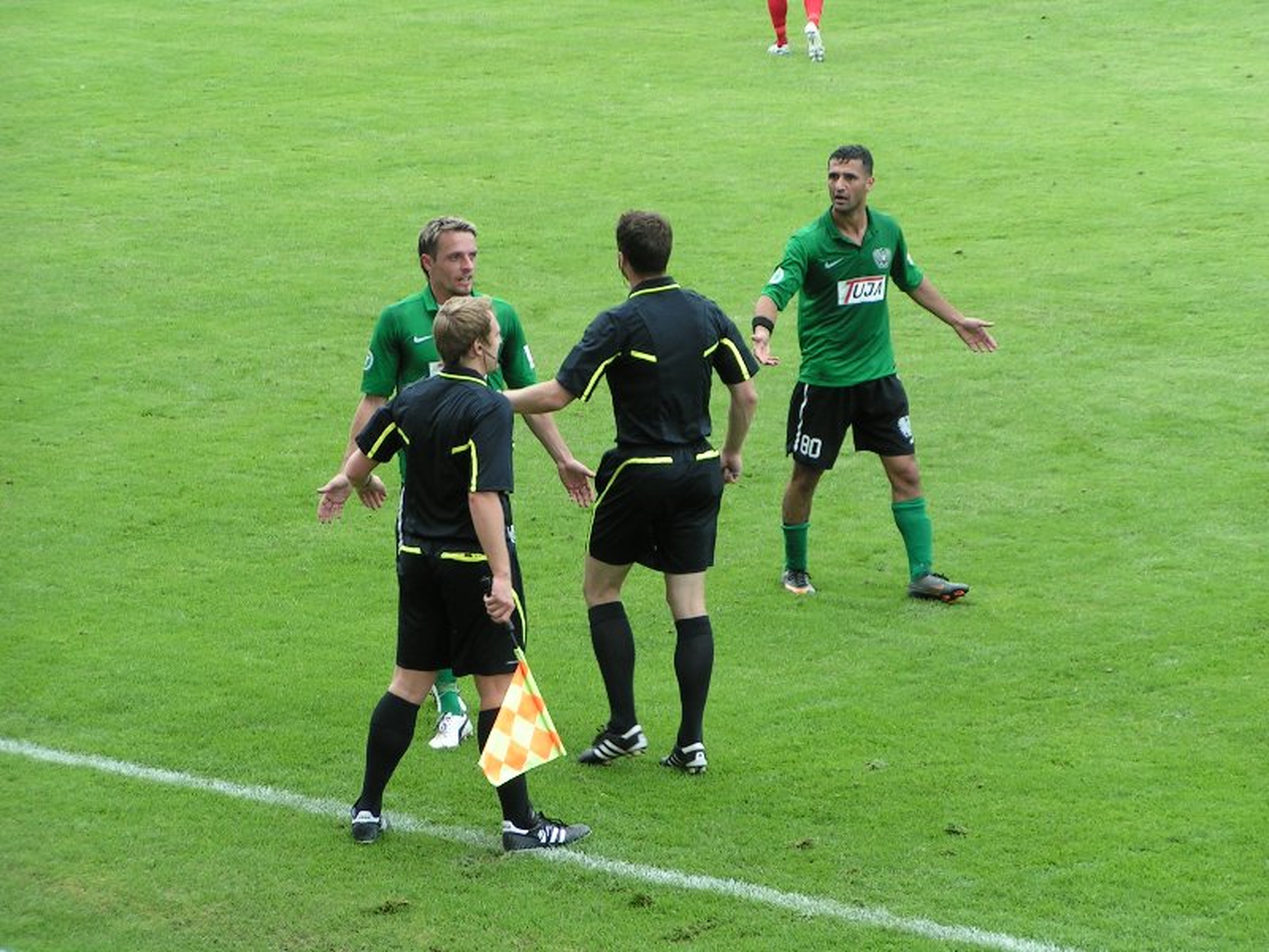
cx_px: 634
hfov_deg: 12.0
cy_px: 476
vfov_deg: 9.1
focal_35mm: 164
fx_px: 6012
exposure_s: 1/250
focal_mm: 25.1
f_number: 4
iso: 50
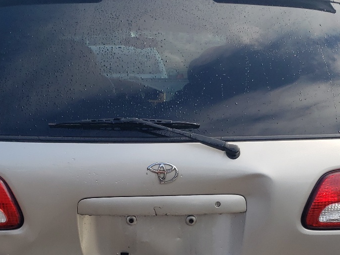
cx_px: 163
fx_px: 599
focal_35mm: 61
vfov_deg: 23.5
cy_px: 220
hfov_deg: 31.7
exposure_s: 1/1667
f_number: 1.5
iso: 50
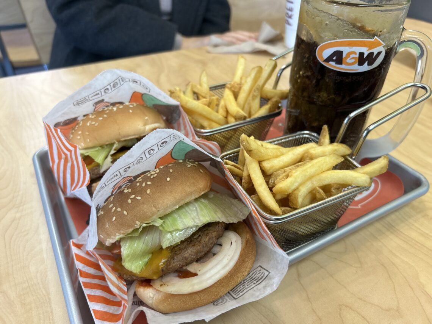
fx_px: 324
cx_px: 216
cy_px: 162
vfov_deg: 53.1
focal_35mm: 26
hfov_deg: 67.3
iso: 100
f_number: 1.5
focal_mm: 5.7
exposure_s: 1/120
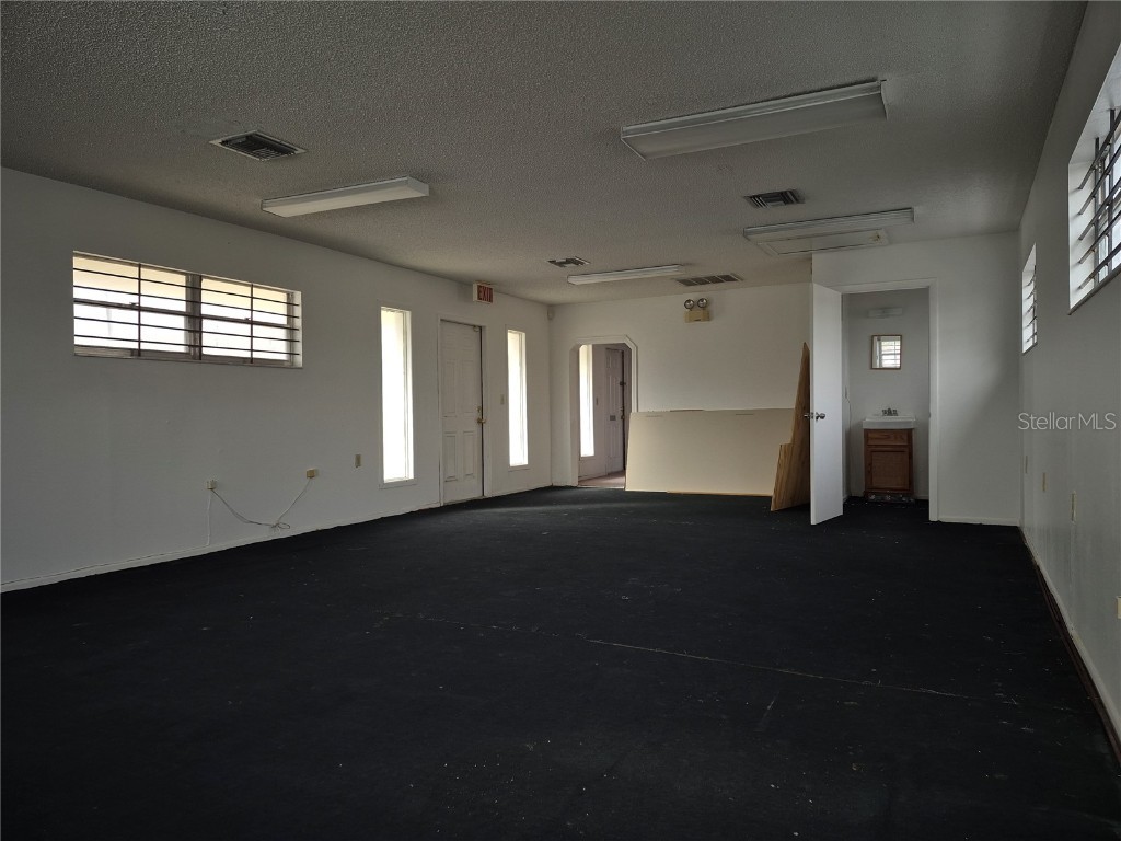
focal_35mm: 23
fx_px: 745
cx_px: 560
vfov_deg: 58.9
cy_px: 420
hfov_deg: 73.9
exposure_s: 1/120
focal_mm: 5.4
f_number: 1.8
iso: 50
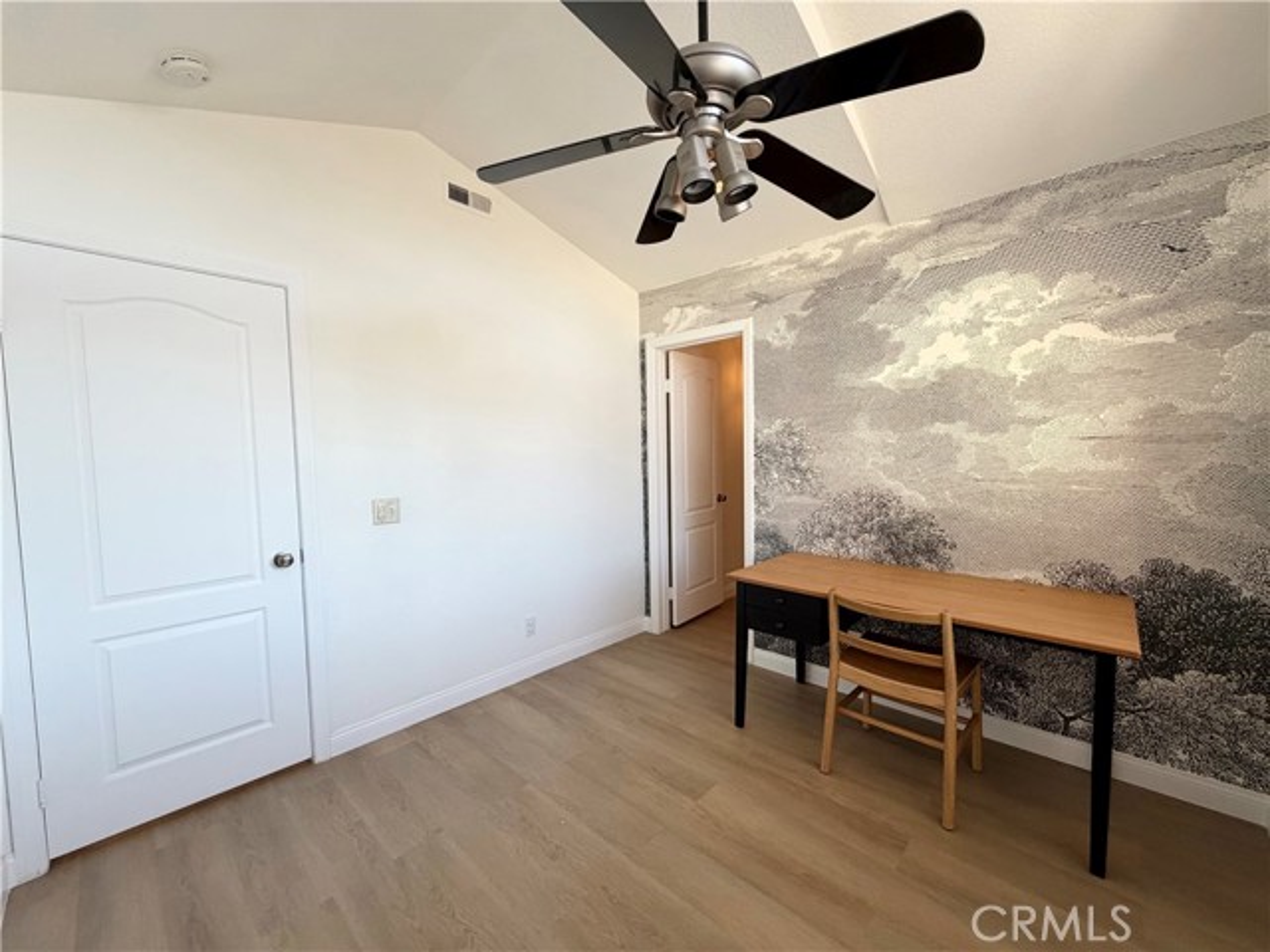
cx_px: 635
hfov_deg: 102.1
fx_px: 514
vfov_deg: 85.7
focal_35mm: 14
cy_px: 476
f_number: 2.2
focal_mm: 2.22
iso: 250
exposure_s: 1/120
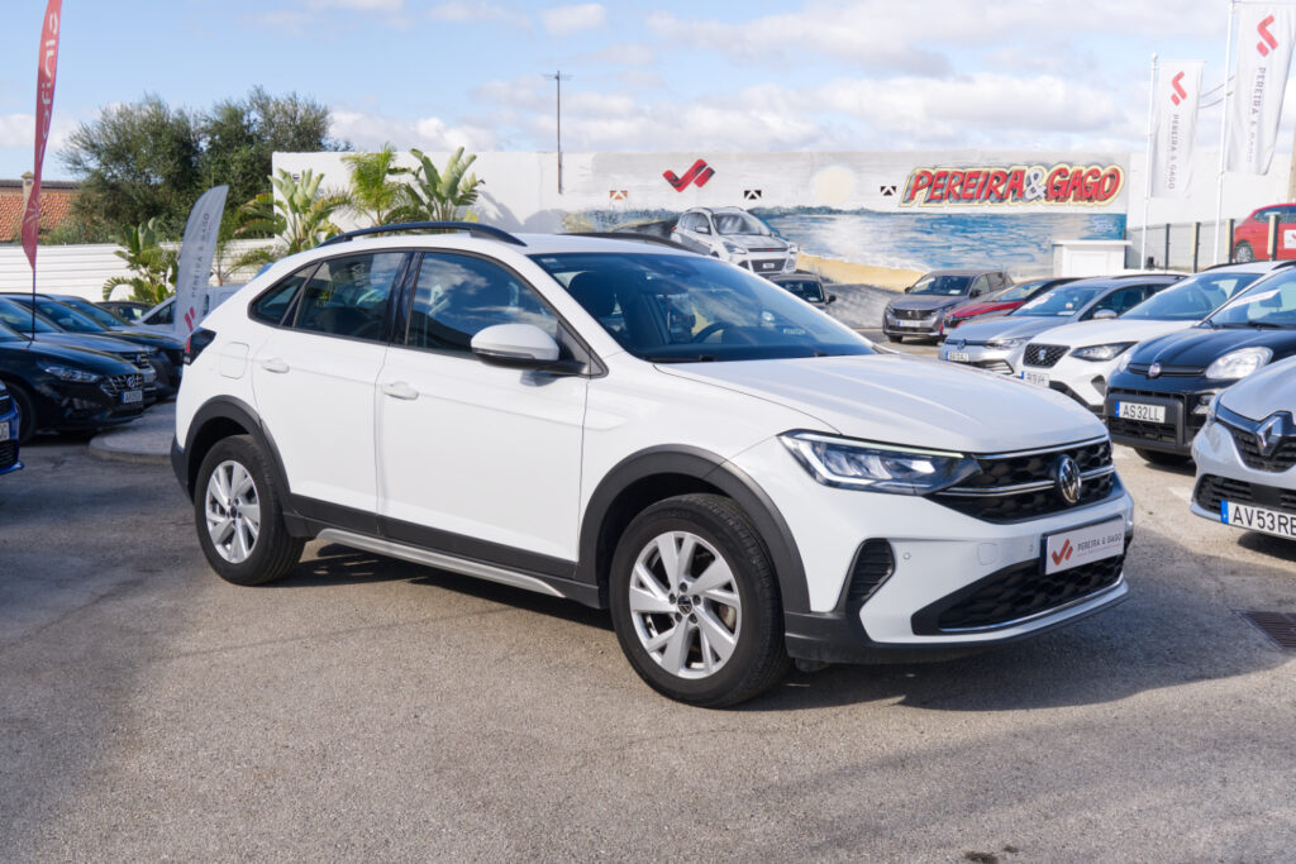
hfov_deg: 53.1
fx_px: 1296
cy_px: 432
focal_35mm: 36
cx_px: 648
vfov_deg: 36.9
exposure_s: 1/200
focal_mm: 24.2
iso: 160
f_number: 9
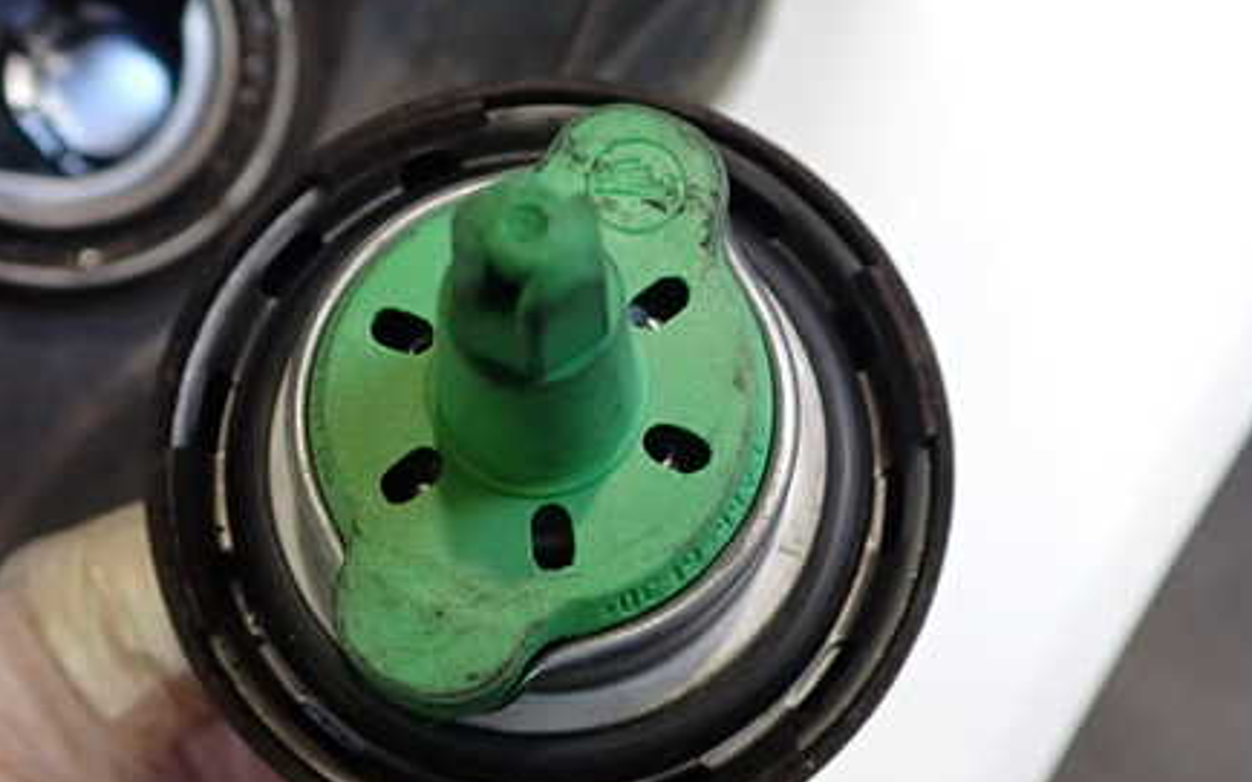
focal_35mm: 44
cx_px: 537
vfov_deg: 29.2
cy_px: 361
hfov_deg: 45.2
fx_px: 1501
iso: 250
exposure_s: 1/125
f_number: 2.3
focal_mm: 5.4
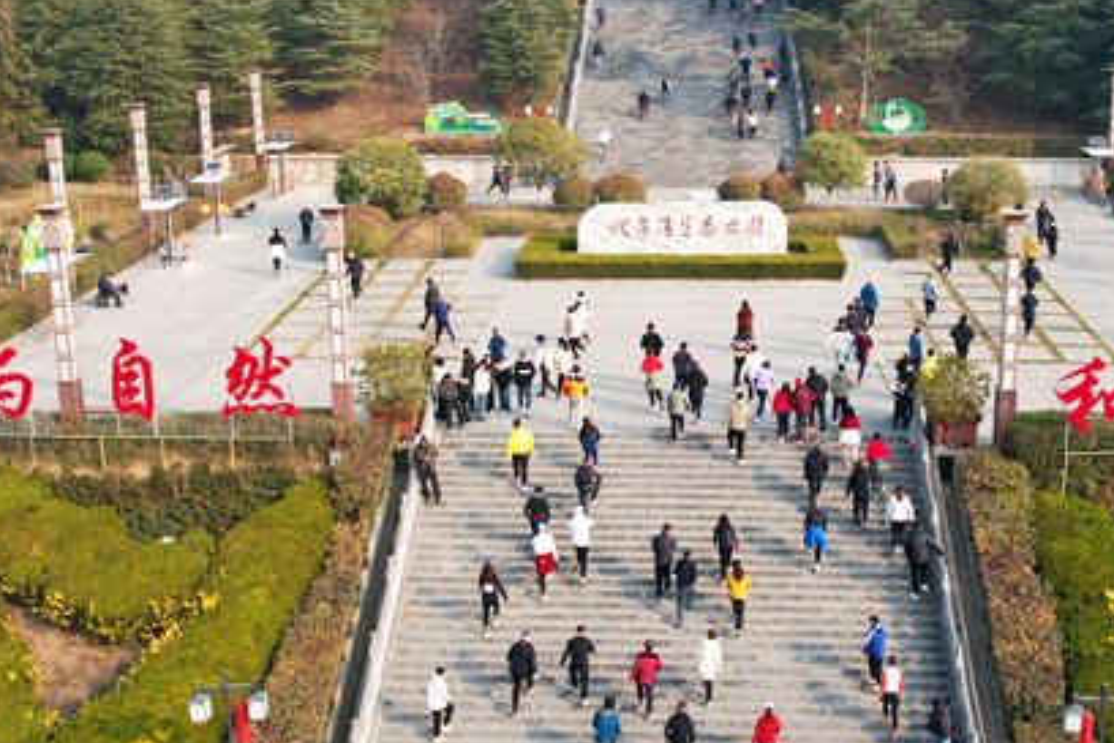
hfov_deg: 45.2
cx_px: 665
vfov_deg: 31.1
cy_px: 276
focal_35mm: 43
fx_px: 1331
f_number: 2.8
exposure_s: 1/500
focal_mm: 8.38
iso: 110
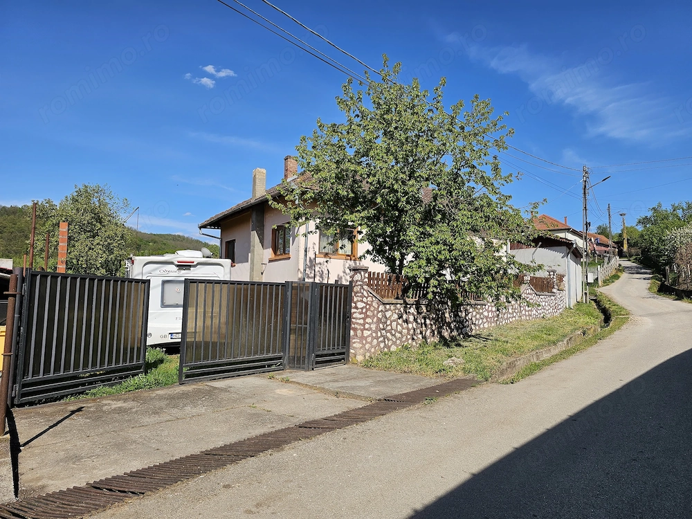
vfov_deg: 58.9
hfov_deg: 73.9
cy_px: 260
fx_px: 460
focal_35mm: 23
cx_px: 346
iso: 16
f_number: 1.7
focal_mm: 6.3
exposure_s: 1/1437
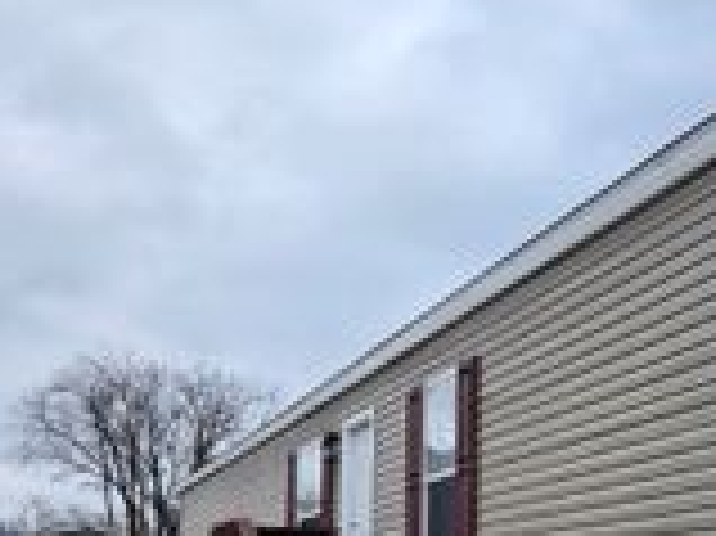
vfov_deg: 23.9
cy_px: 559
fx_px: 1199
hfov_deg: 32.7
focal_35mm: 58
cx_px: 522
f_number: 1.8
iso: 25
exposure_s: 1/280
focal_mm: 5.4
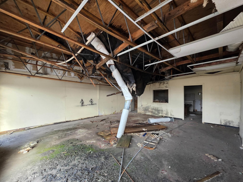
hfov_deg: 102.0
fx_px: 98
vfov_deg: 85.5
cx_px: 125
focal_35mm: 14
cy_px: 97
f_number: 1.9
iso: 250
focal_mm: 2.2
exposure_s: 1/60.2
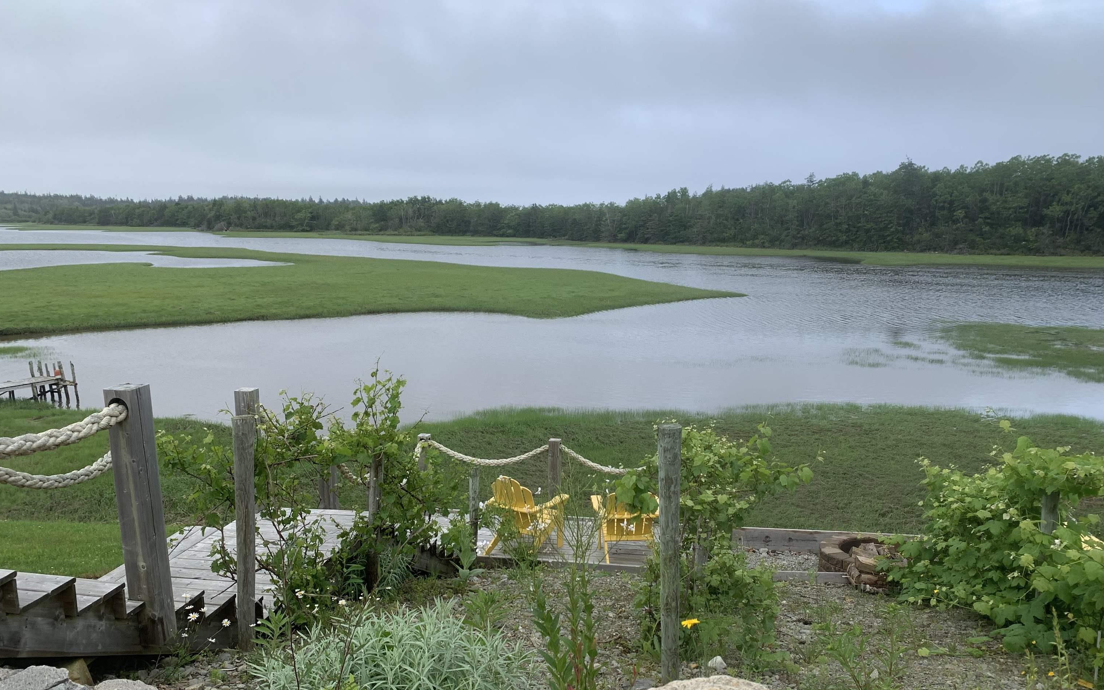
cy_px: 380
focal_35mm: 28
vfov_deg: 44.5
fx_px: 842
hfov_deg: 66.5
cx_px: 557
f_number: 1.8
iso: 25
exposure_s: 1/1124
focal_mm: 4.25
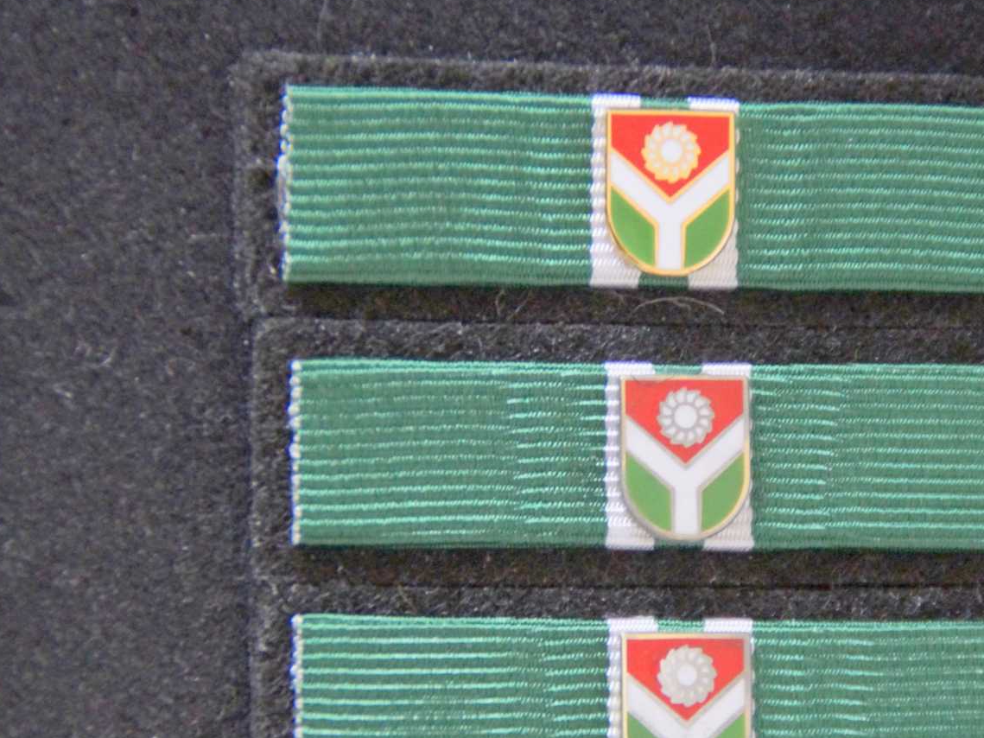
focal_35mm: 308
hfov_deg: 6.4
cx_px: 683
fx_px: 8748
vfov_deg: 4.8
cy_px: 492
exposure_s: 1/15
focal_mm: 135
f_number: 6.3
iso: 1600
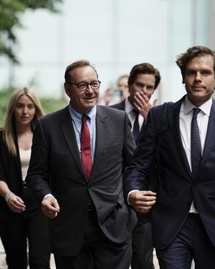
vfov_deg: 7.8
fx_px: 1973
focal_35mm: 248
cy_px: 135
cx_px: 95
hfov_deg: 6.2
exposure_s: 1/1250
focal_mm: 175
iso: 400
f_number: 2.8
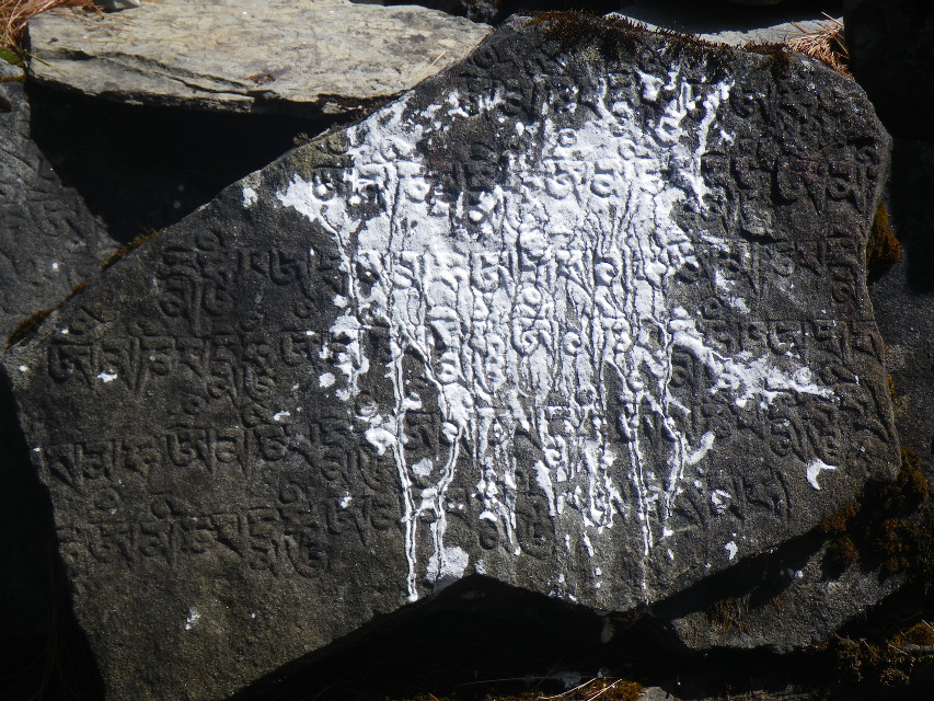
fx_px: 1376
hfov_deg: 37.5
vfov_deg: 28.6
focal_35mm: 51
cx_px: 467
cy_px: 350
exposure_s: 1/320
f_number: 4.4
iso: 50
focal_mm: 9.1
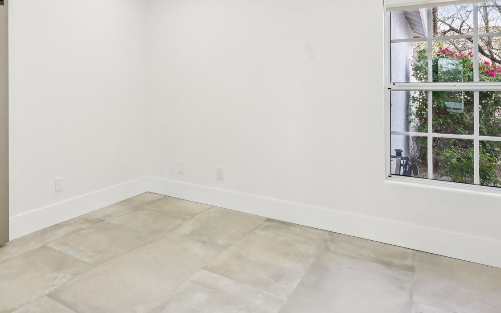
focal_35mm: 26
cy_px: 94
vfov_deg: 46.5
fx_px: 355
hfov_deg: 69.1
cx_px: 182
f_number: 8
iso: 500
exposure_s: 1/60
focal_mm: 14
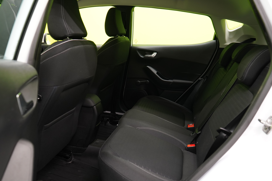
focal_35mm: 29
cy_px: 90
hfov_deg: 63.7
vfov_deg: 45.0
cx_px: 136
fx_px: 219
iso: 1600
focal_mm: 29
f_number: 5.6
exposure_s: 1/20
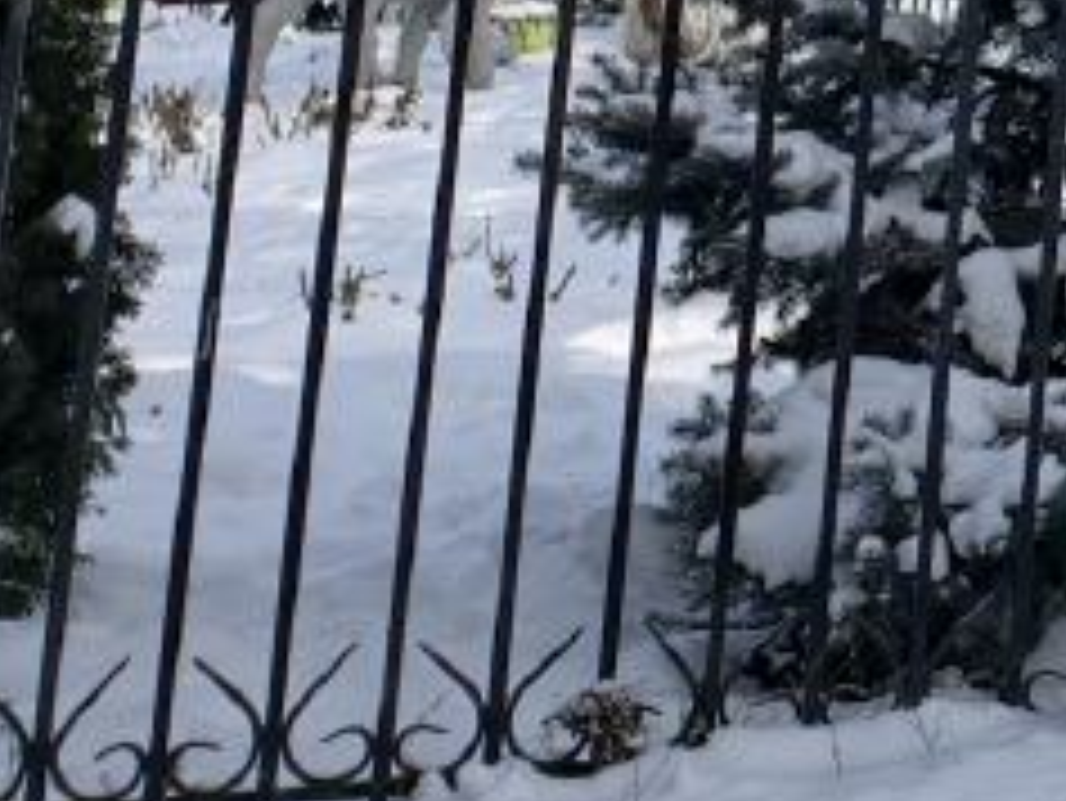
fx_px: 3882
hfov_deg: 12.6
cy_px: -1006
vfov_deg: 10.4
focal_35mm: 126
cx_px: 2483
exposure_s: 1/2770
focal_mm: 6.54
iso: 72
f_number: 1.57
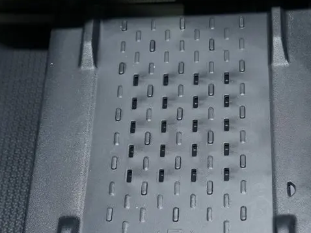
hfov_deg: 28.9
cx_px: 185
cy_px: 146
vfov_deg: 21.9
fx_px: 602
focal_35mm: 67
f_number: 5.3
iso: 200
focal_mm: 25
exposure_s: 1/60
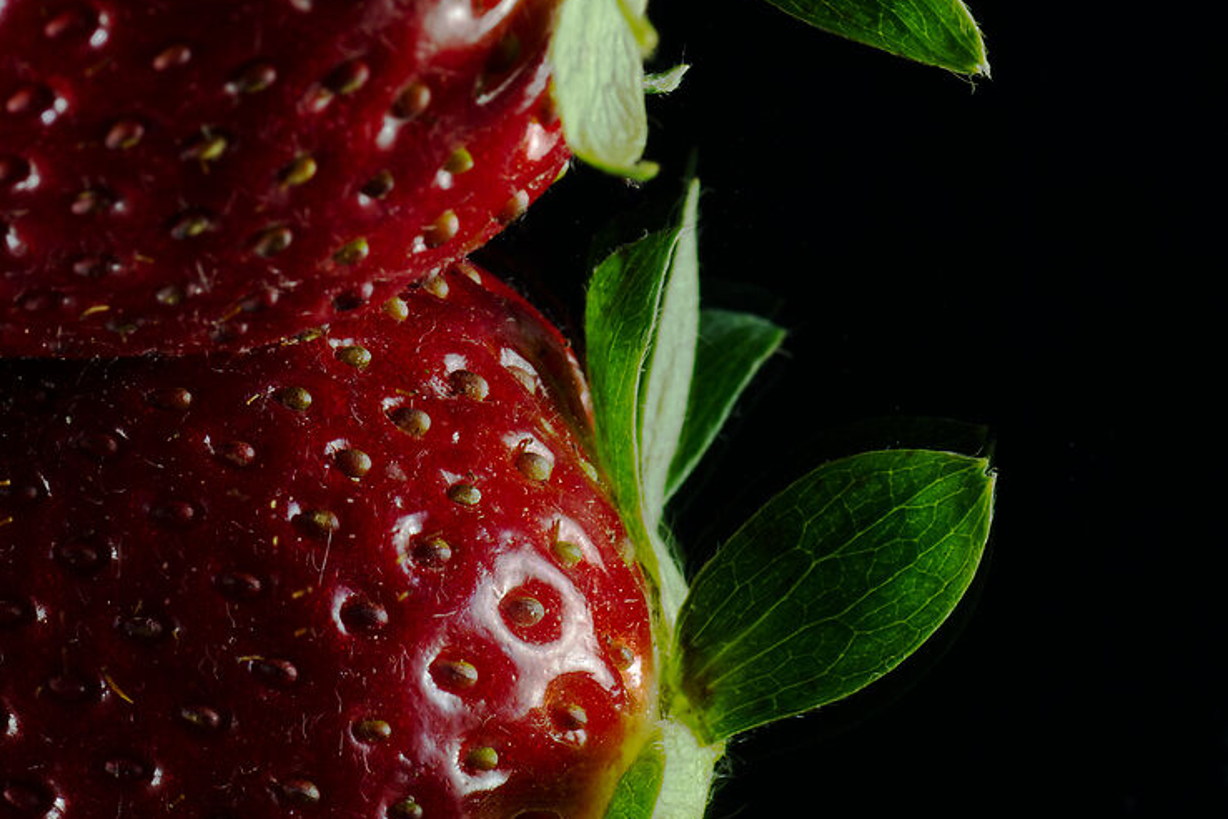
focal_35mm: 325
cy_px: 240
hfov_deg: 6.3
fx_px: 11085
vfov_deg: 4.2
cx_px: -95
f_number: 18
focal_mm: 100
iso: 100
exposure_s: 4
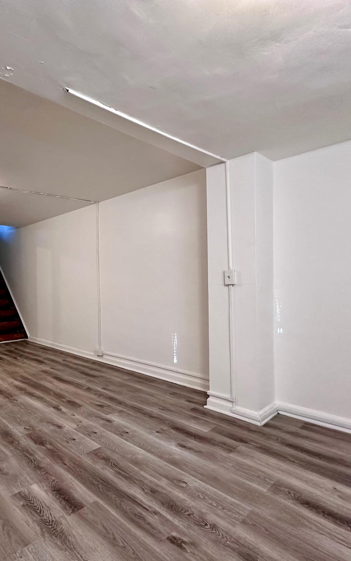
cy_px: 281
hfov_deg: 56.1
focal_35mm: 20
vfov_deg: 85.1
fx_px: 306
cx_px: 79
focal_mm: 2.22
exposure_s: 1/60
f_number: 2.2
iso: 250
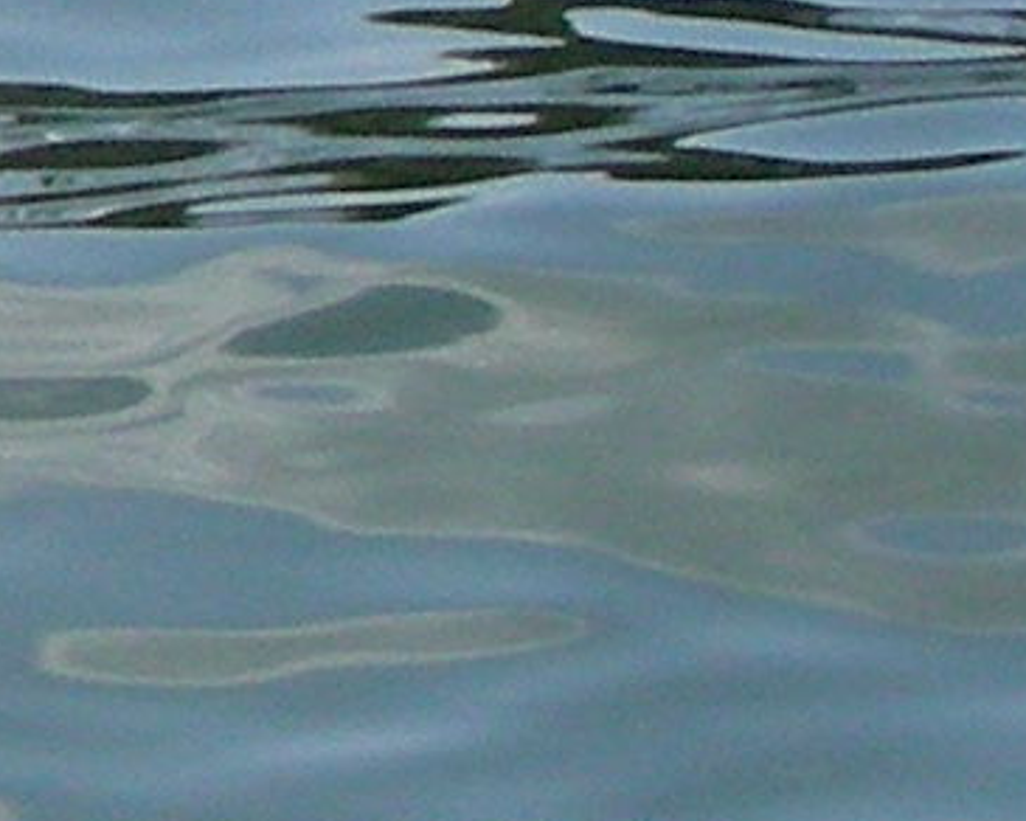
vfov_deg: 3.2
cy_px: -959
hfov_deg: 3.9
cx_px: -2856
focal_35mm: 475
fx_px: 14424
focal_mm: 10.5
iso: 50
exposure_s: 1/556
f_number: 5.6
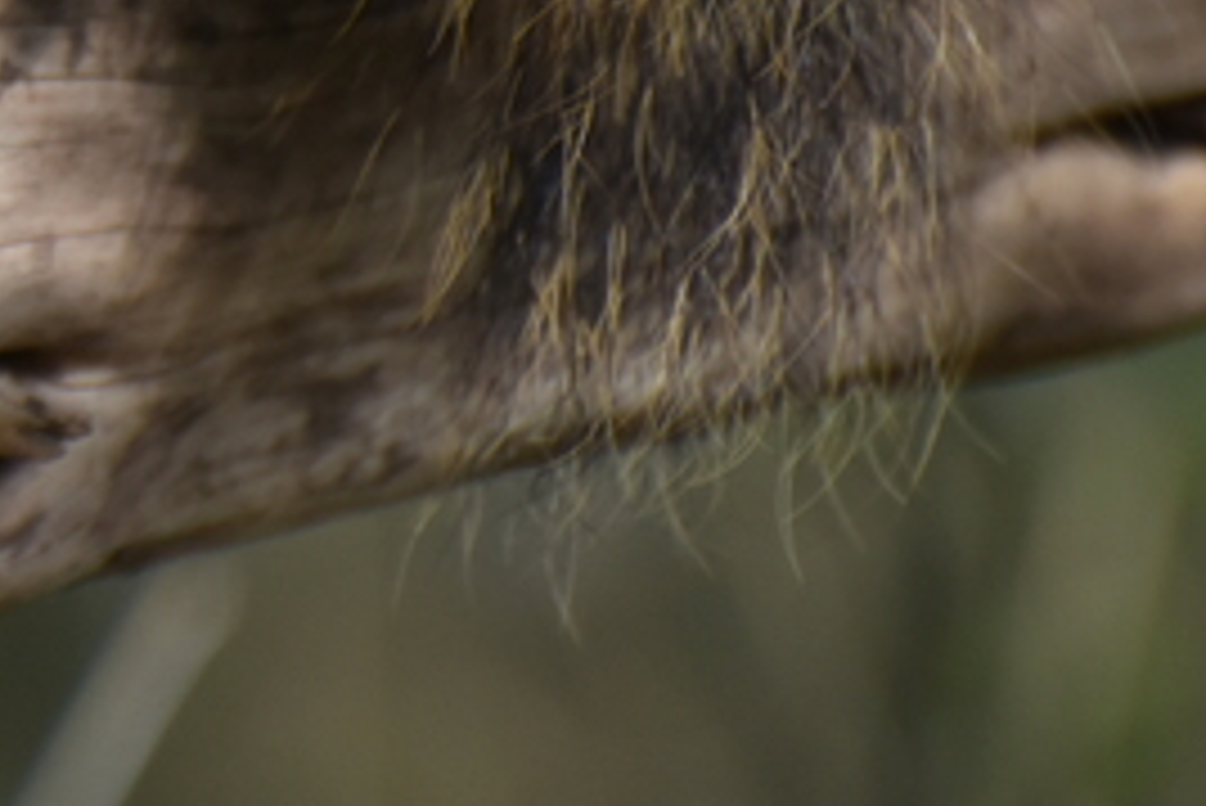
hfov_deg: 1.4
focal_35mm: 1434
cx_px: -1278
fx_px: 48063
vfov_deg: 1.0
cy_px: -477
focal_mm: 300
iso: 720
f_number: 5.6
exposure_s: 1/640
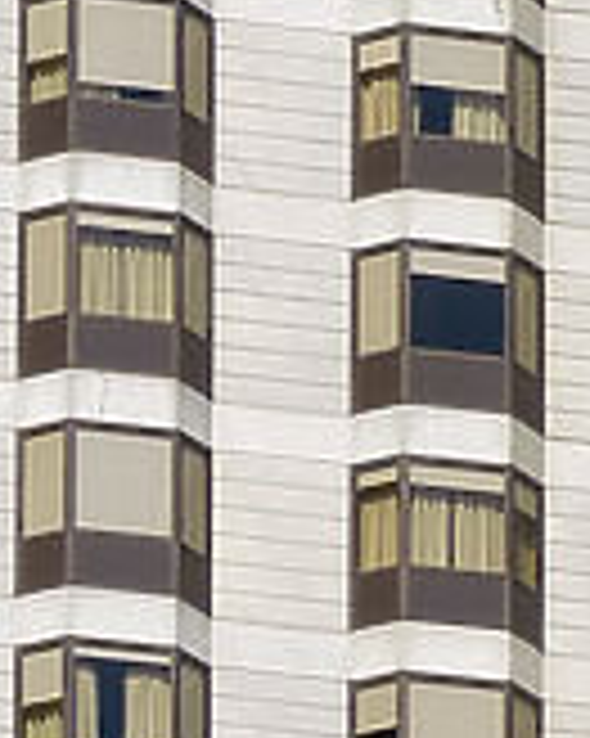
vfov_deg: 2.5
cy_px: -90
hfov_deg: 2.0
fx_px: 16975
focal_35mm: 777
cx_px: 1480
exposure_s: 1/1000
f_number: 4
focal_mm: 26.1
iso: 100
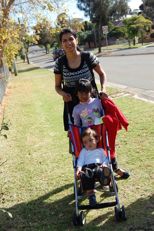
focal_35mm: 51
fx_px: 328
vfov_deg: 38.9
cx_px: 77
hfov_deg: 26.5
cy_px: 116
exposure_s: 1/250
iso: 200
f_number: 8
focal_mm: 34
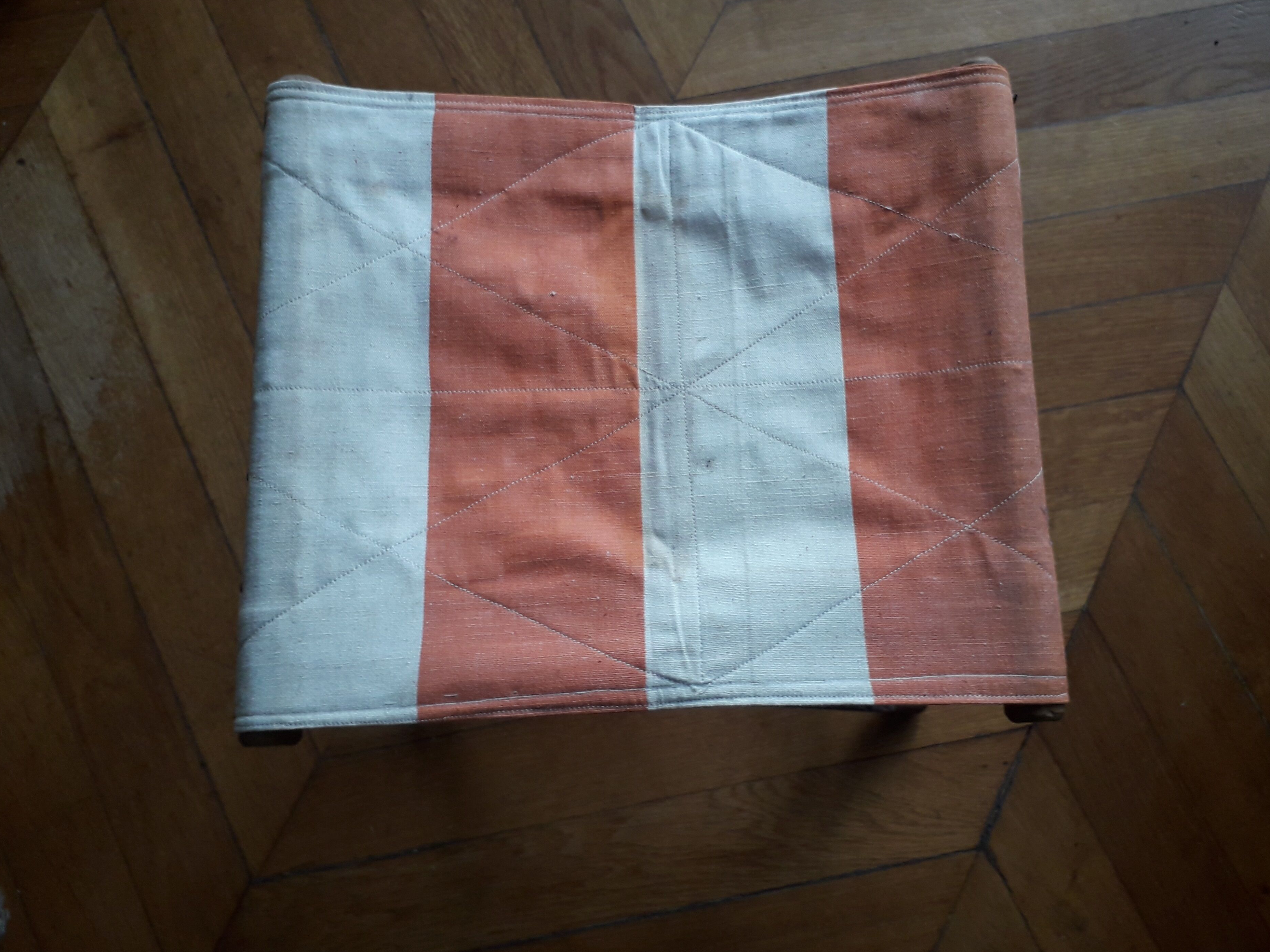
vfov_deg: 46.8
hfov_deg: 59.9
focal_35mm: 30
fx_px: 1101
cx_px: 691
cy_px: 444
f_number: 1.9
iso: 64
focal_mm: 3.6
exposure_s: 1/50
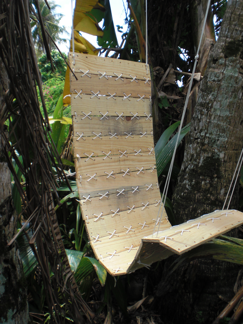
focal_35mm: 38
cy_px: 162
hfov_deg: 37.7
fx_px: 356
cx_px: 122
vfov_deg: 49.0
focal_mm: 6.3
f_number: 3.1
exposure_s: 1/400
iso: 64
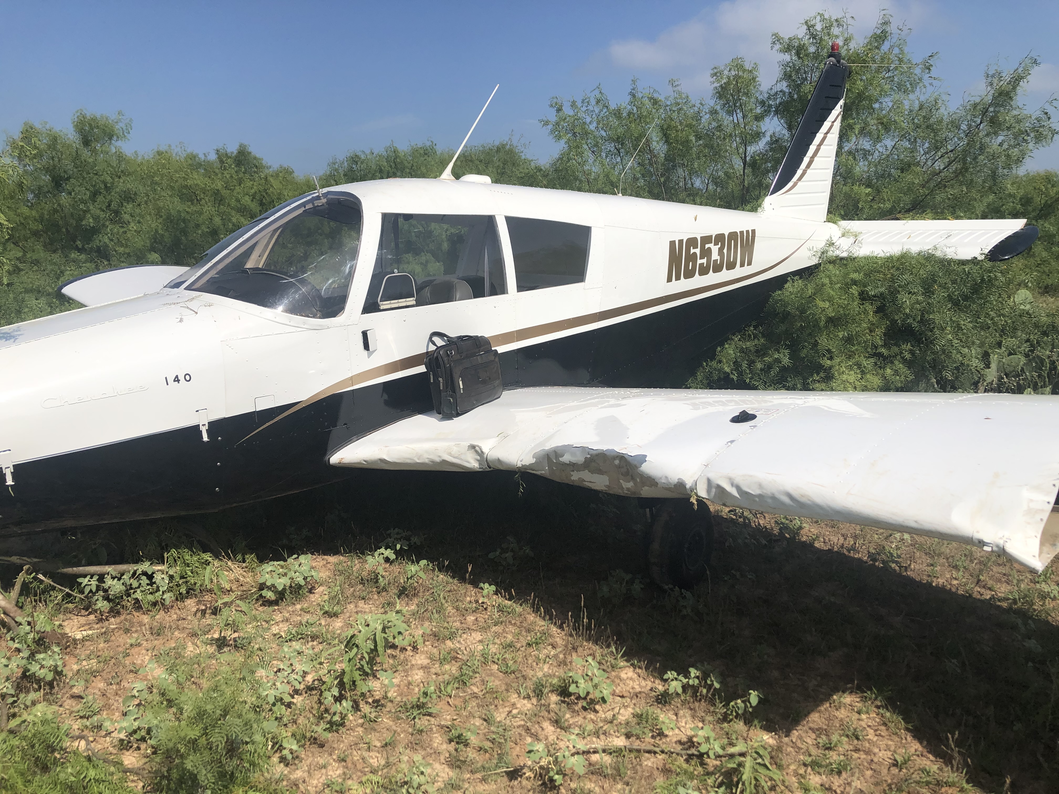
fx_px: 857
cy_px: 397
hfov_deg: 63.4
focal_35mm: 28
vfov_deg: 49.7
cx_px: 530
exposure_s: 1/4367
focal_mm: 3.99
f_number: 1.8
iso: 25
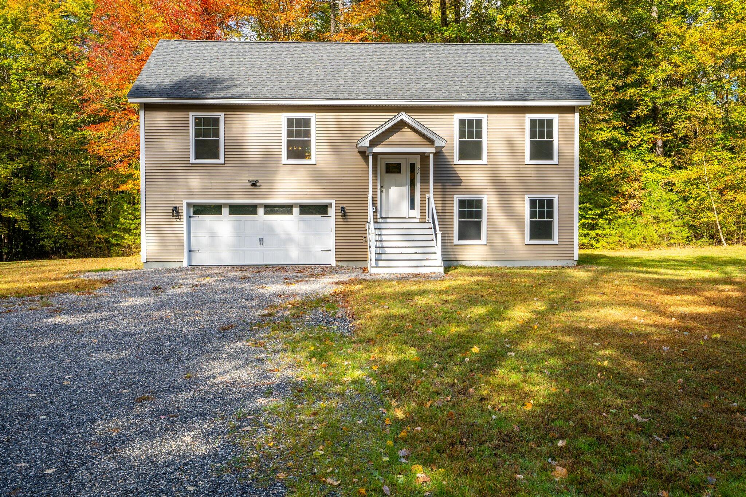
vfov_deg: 37.8
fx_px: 725
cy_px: 248
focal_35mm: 35
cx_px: 373
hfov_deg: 54.4
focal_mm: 35
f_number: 9
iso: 50
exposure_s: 1/100
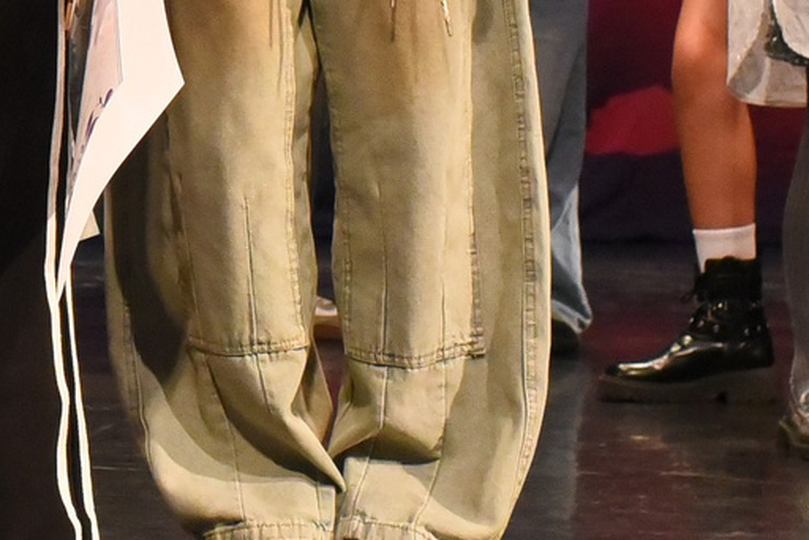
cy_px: -269
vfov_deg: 7.7
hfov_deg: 11.5
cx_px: -134
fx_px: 3935
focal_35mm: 175
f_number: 6.3
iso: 5000
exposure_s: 1/250
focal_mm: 35
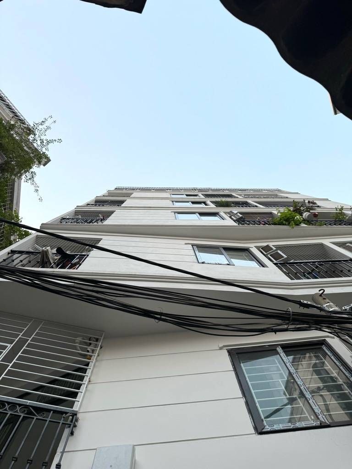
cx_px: 176
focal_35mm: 24
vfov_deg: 71.6
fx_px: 325
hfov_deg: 56.8
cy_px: 234
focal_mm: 6.86
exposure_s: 1/122
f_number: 1.78
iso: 64
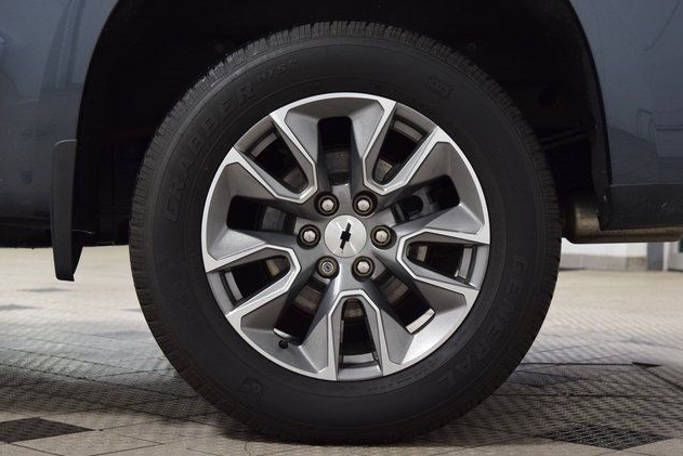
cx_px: 344
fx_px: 1385
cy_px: 227
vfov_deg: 18.7
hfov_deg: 27.7
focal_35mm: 73
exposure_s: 1/60
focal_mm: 48
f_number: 4.5
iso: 1600
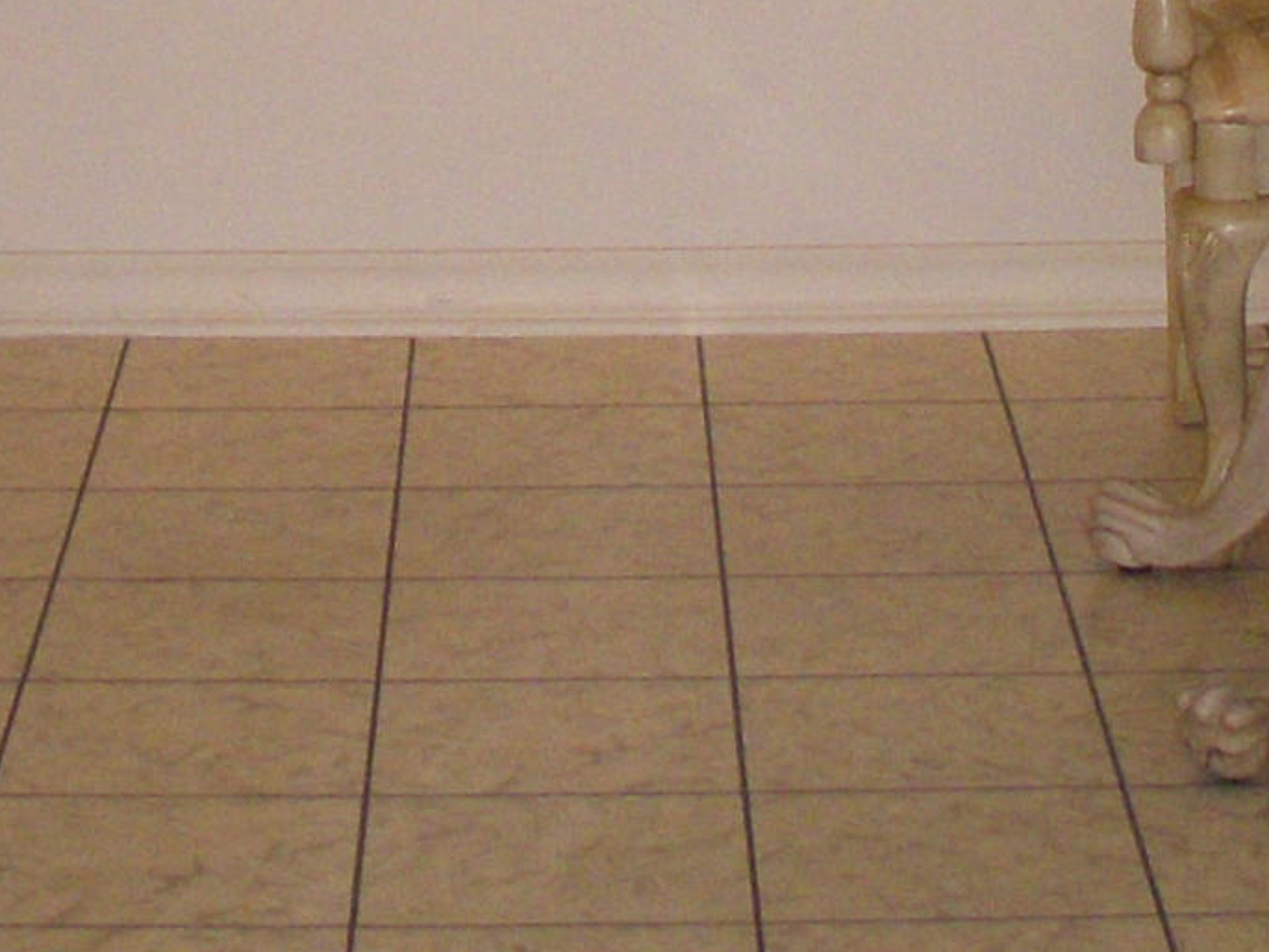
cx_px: 549
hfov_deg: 13.3
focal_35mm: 148
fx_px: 5427
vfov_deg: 9.5
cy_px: -776
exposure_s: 1/100
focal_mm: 6.3
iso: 320
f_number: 3.3
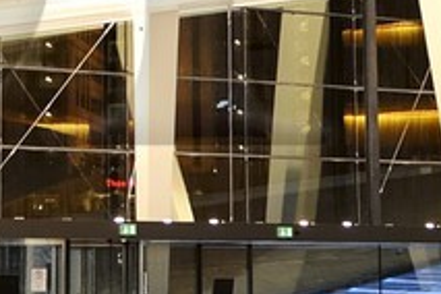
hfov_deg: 11.4
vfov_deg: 7.5
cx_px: 93
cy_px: -190
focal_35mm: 180
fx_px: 2205
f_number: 4
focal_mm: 24
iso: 800
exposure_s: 1/40
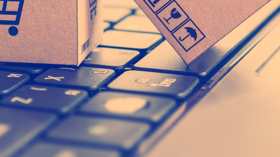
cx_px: 187
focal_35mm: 198
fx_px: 1470
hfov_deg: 10.9
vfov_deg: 6.1
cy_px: -90
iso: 80
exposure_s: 1/30
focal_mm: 70
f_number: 5
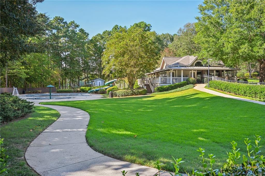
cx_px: 132
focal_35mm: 30
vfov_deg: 43.5
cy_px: 88
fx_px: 221
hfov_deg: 62.0
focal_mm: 30
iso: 100
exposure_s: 1/80
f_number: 8
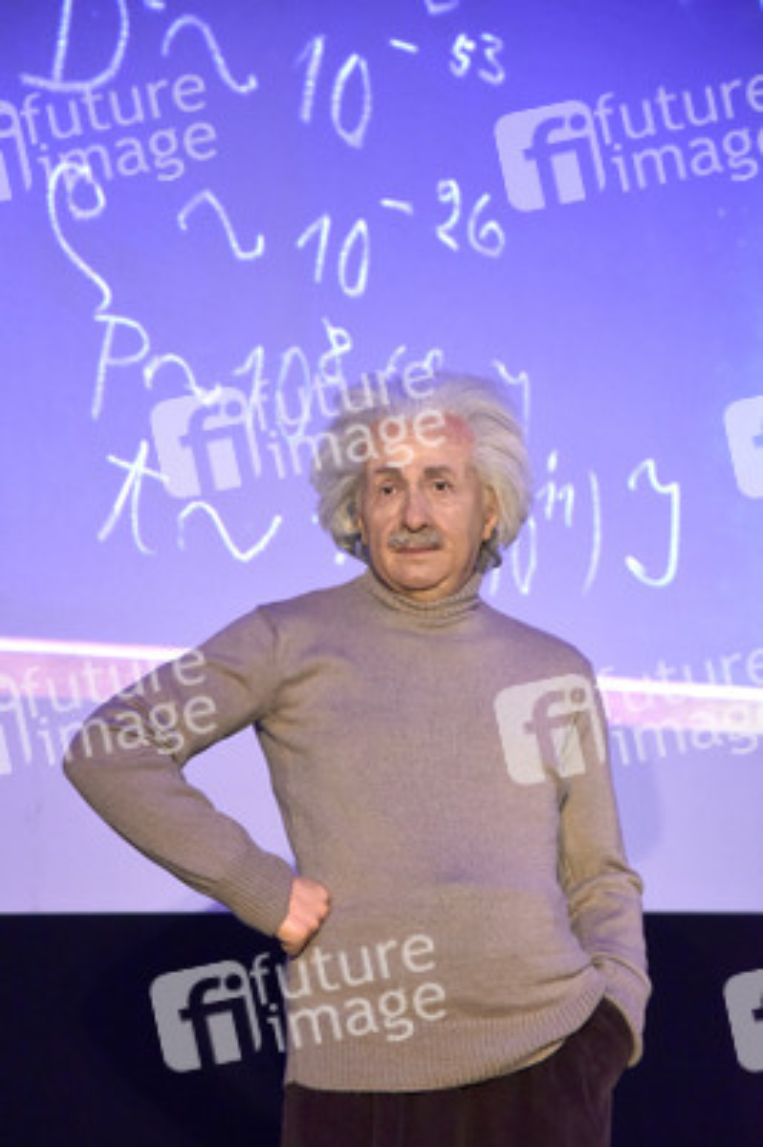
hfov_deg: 13.0
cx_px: 382
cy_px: 574
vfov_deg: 19.5
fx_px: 3344
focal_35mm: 105
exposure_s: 1/80
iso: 2500
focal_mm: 105
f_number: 5.6
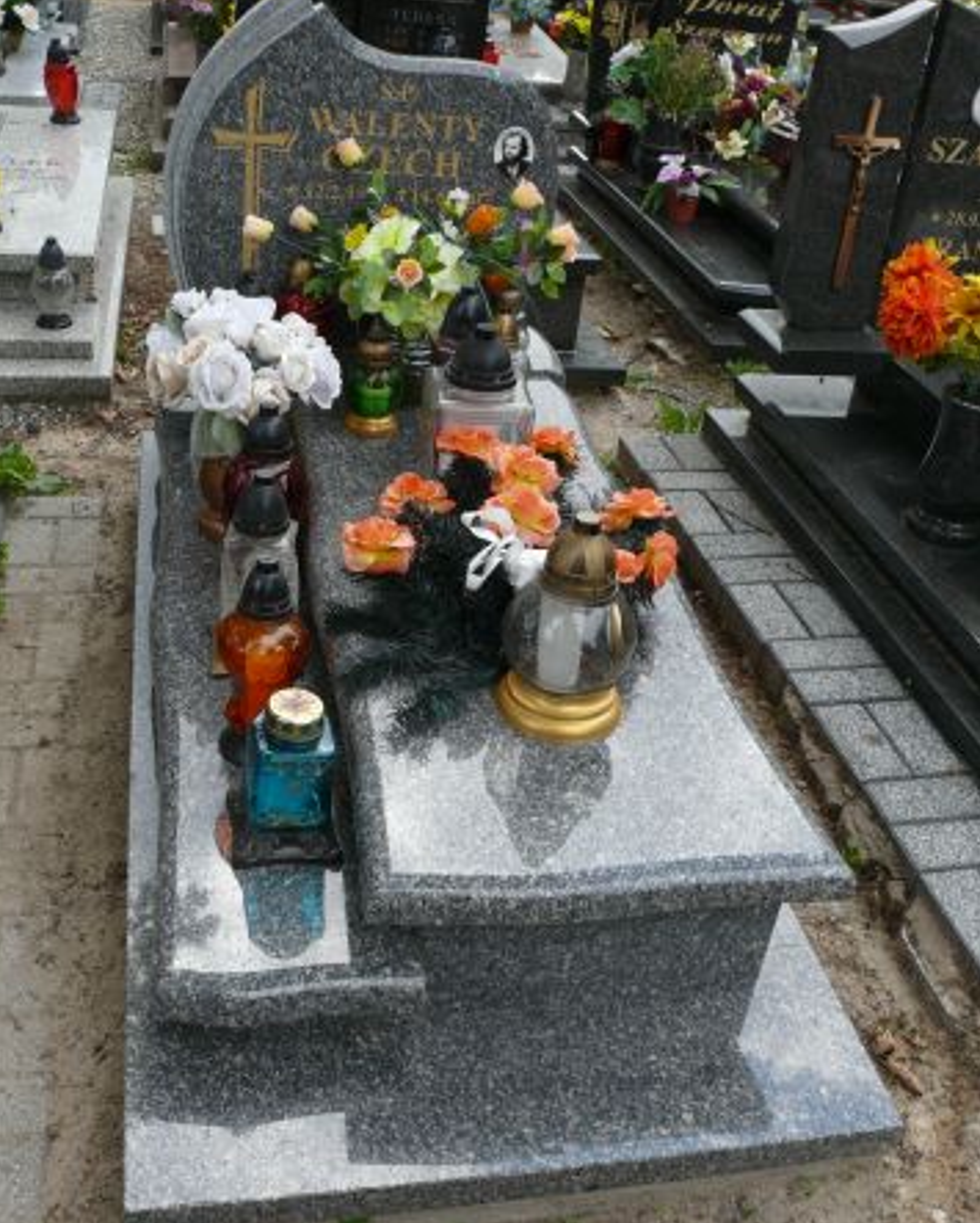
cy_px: 629
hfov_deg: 40.2
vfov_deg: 49.0
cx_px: 489
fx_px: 1340
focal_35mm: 37
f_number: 4
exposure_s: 1/200
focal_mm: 7.4
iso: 100
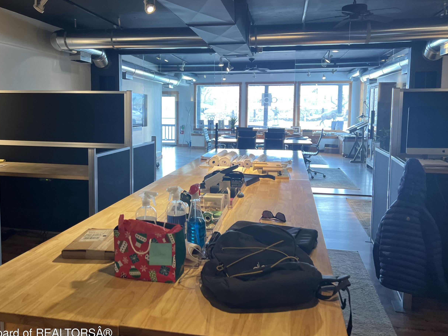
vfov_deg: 44.0
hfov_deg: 56.6
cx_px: 194
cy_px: 145
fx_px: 414
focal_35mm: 32
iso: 80
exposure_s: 1/120
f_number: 1.5
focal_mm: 5.7
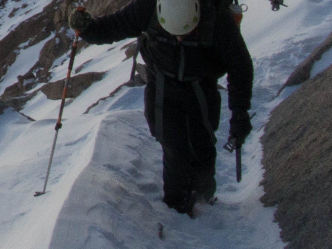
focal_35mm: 144
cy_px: -135
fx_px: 1381
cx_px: -175
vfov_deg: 10.0
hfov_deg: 12.9
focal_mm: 15
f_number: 22
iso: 250
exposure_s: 1/200
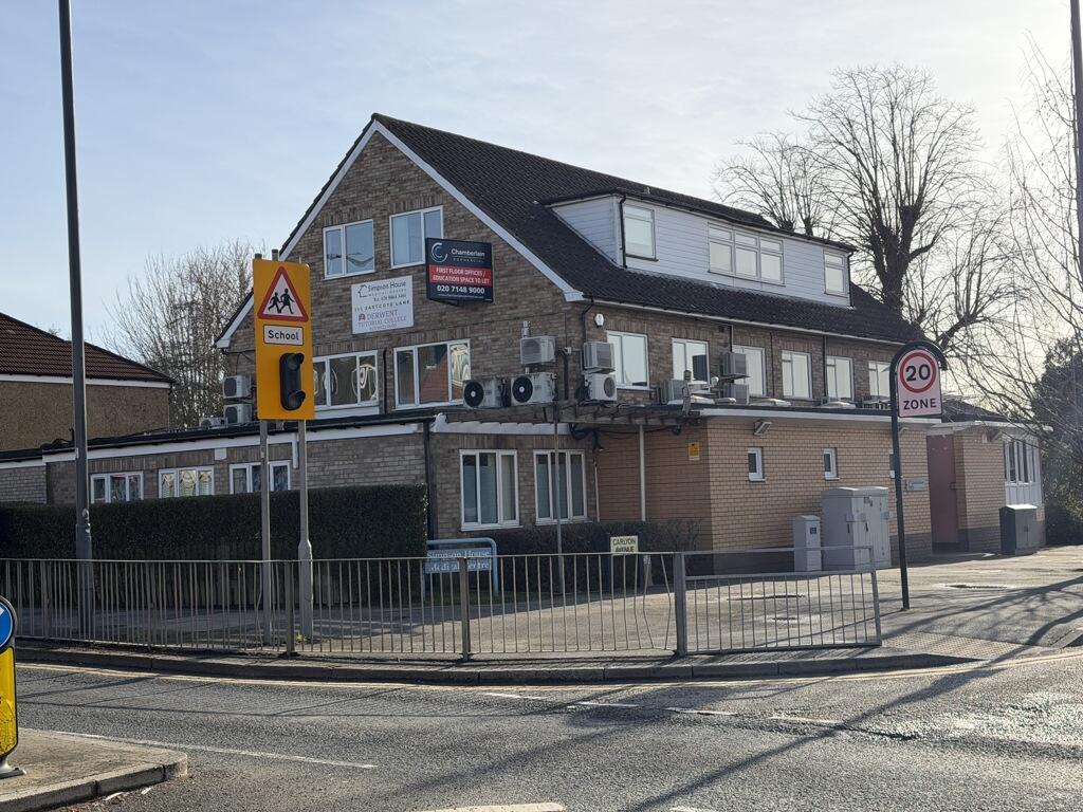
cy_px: 406
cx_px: 542
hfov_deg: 39.7
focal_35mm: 48
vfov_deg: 30.3
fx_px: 1502
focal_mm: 6.76
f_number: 1.78
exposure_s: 1/5208
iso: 64
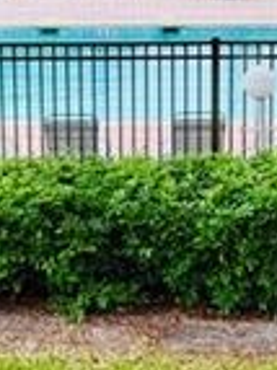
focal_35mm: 112
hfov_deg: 13.2
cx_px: 106
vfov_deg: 17.3
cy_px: 38
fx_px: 1197
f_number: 1.78
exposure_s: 1/433
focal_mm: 6.76
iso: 80
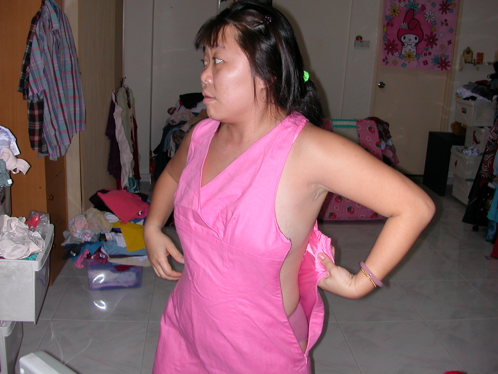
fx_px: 532
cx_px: 249
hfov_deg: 50.1
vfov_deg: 38.7
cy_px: 187
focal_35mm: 37
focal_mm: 5.6
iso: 100
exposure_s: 1/59.9
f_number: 2.7
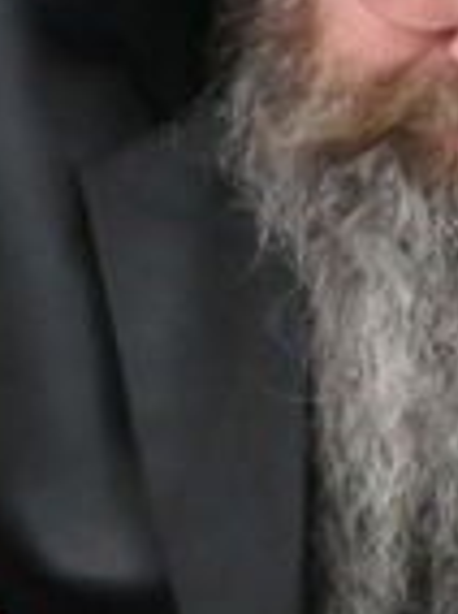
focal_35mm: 1924
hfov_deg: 0.8
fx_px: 34044
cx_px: 117
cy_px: 519
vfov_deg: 1.0
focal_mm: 185
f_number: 2.8
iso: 1600
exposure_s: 1/400
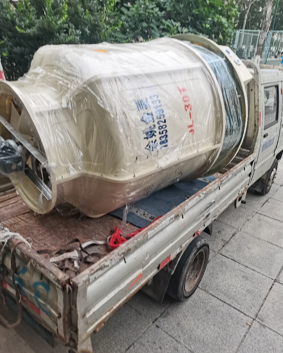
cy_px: 184
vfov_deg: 62.2
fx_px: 293
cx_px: 139
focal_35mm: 28
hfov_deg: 51.5
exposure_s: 1/181
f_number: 1.8
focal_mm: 5.58
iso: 50
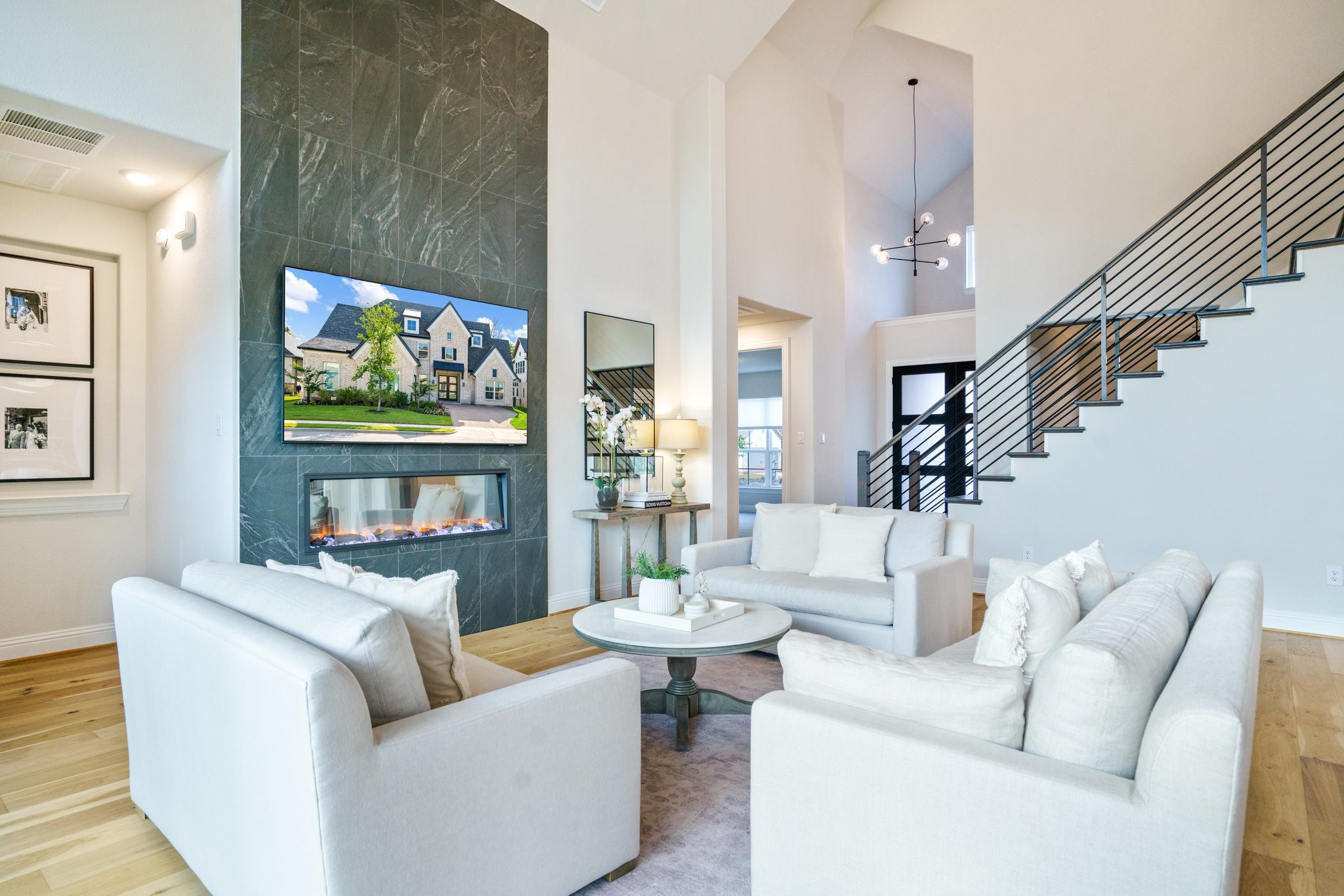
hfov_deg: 86.9
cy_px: 448
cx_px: 672
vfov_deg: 64.6
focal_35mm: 19
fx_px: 709
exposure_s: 1/13
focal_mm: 19
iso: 800
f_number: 6.3
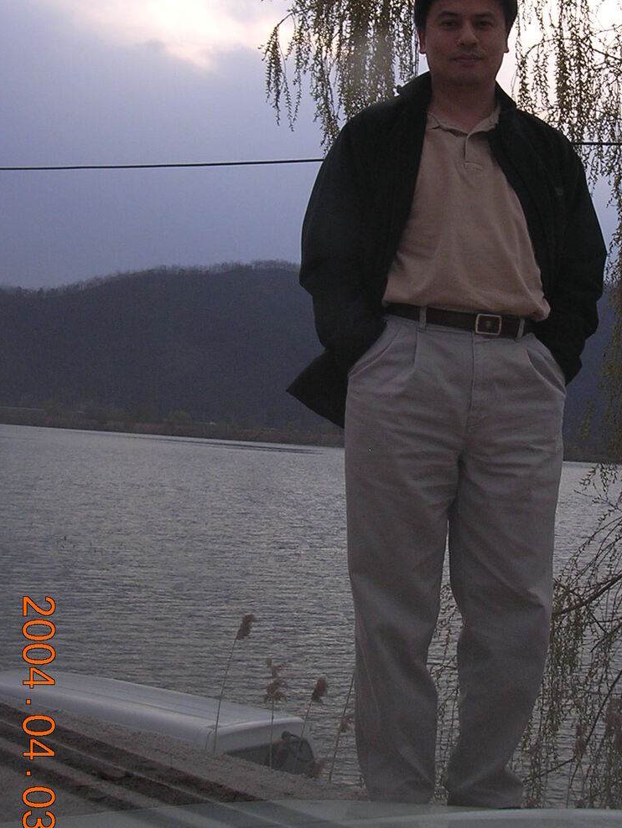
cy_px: 253
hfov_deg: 24.7
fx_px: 1413
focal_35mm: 59
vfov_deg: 32.3
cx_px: 421
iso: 100
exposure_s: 1/407
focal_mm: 5.8
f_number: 2.8
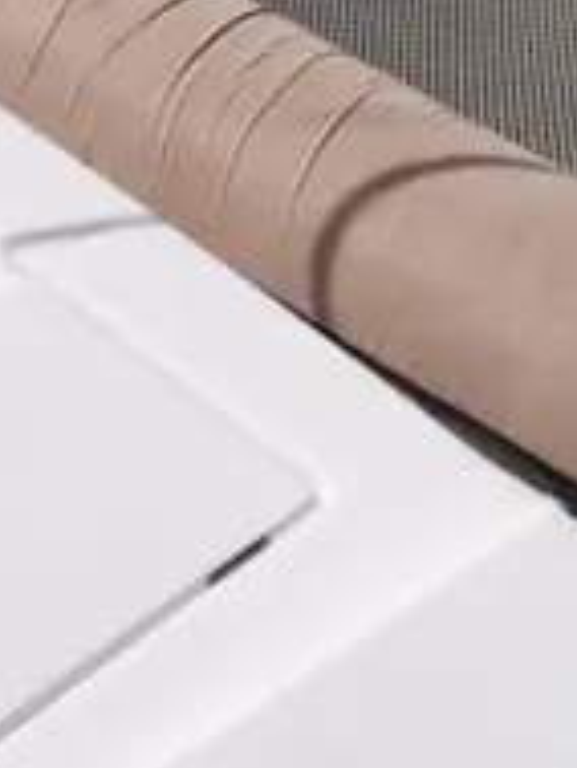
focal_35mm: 98
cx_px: 358
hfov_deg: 15.1
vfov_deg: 18.8
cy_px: -175
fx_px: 2176
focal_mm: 4.15
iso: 32
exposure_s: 1/5650
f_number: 2.2
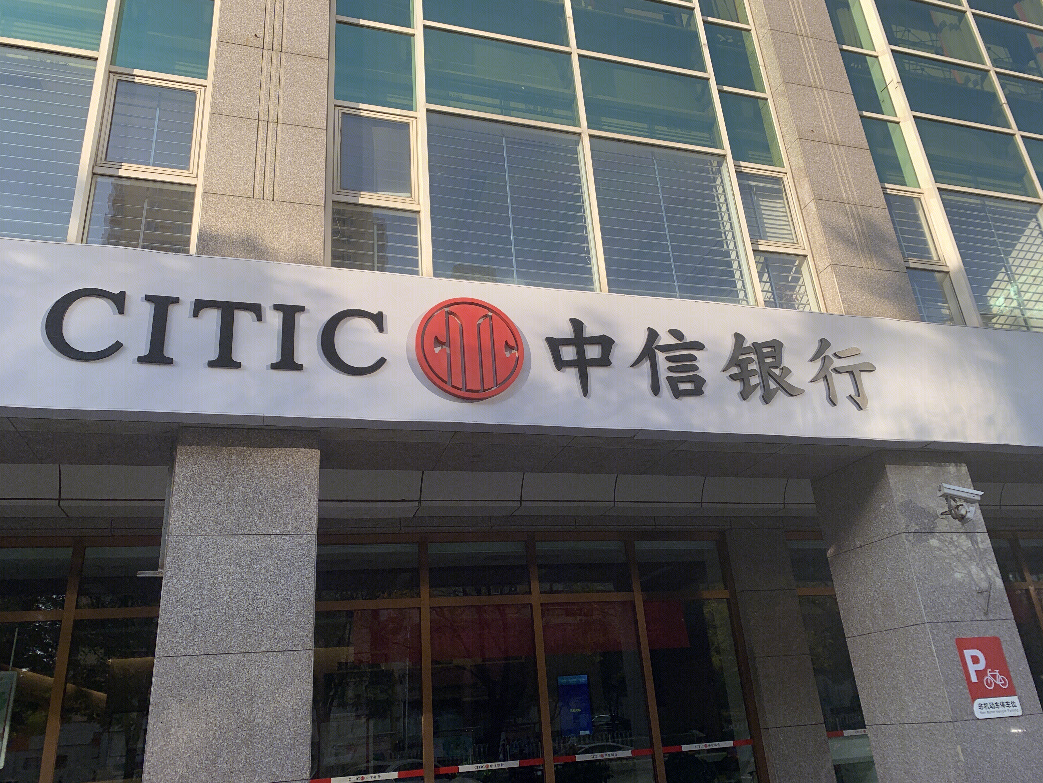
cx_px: 522
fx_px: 783
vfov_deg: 53.1
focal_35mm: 26
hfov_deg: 67.3
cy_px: 392
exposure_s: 1/871
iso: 25
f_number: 1.8
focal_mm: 4.25
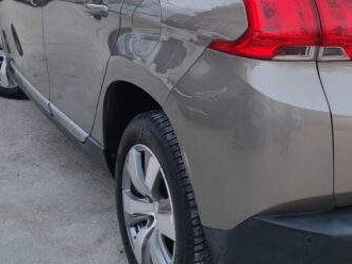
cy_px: 47
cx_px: 287
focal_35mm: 58
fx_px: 590
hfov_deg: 32.2
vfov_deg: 24.7
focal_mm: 6.72
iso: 121
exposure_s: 1/71
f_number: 1.69
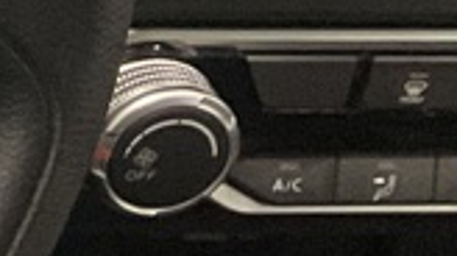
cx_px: -814
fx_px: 2240
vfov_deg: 6.4
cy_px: -220
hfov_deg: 9.6
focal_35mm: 185
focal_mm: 3
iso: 320
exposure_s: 1/25
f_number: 1.8
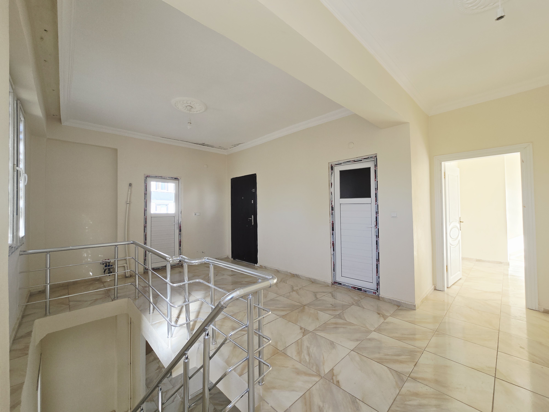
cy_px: 206
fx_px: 206
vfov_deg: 89.9
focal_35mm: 13
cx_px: 274
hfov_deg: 106.2
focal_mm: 2.2
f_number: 2.2
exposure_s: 1/174
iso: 50
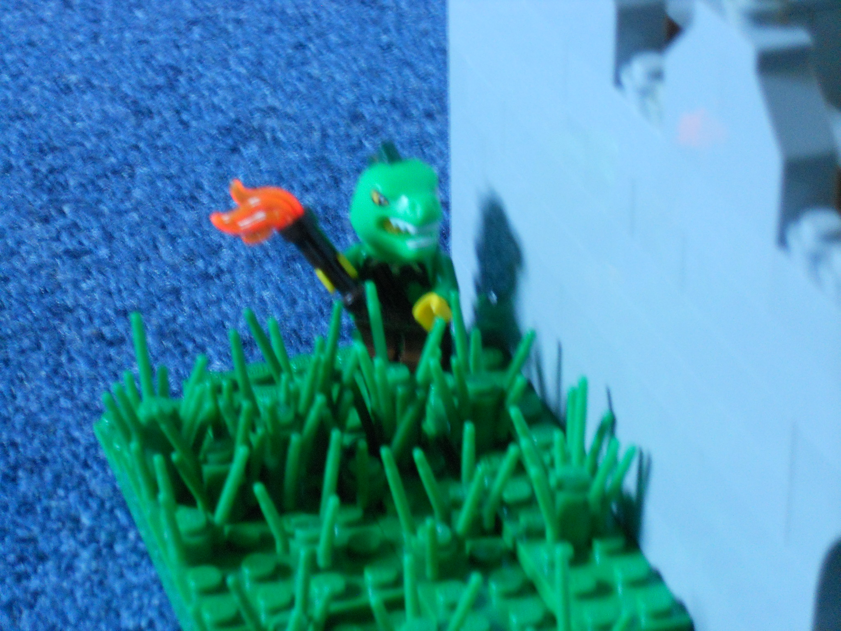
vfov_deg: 13.7
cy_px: 316
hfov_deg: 18.2
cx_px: 420
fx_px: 2624
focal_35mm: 108
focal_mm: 19.6
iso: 500
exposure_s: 1
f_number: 5.9
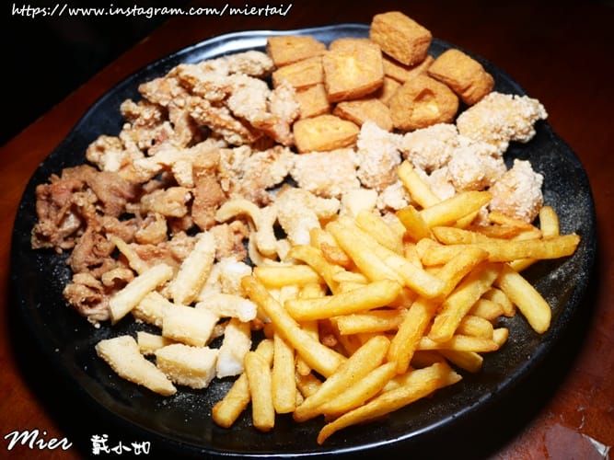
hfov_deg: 49.0
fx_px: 674
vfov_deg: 37.7
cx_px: 307
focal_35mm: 38
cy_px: 230
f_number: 4.3
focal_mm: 19
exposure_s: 1/125
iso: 200
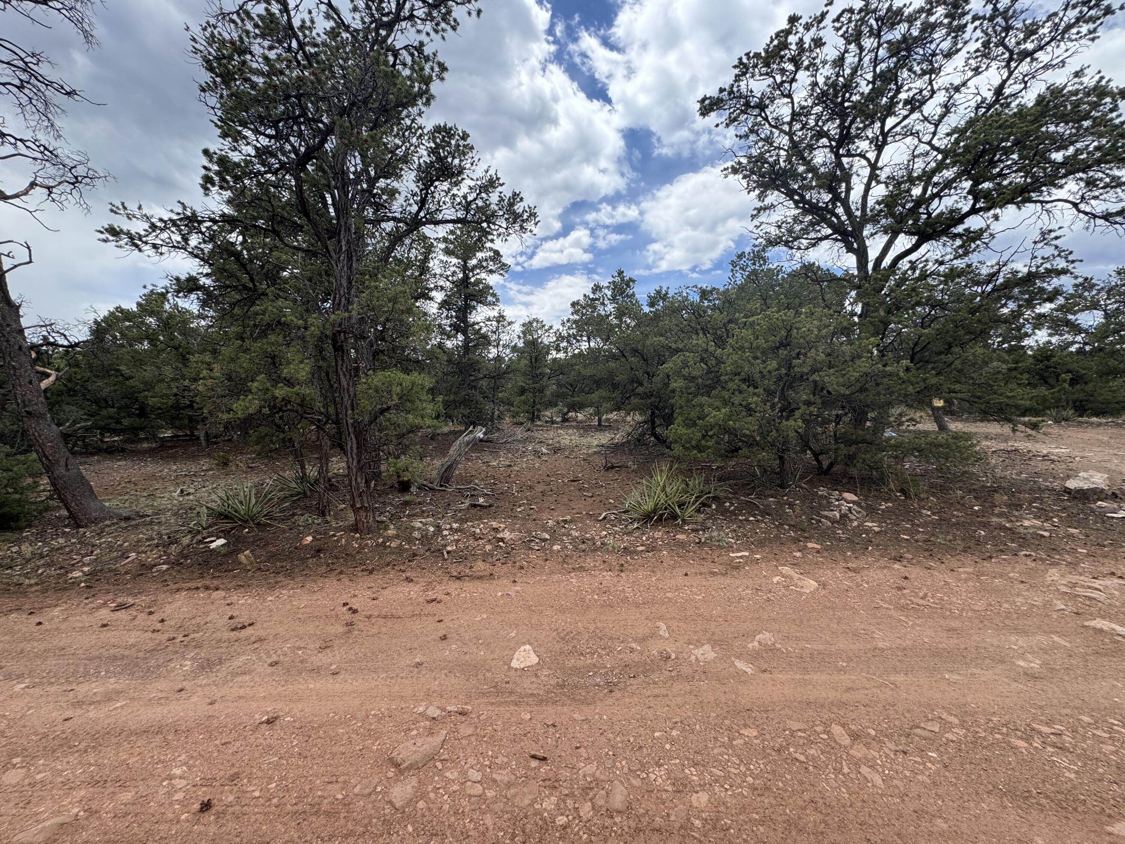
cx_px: 562
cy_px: 422
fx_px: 455
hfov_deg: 102.1
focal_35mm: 14
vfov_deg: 85.7
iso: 40
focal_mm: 2.22
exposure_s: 1/582
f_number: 2.2
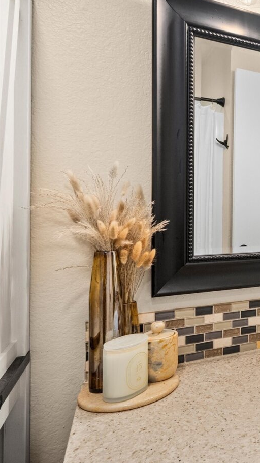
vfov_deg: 66.1
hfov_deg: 30.1
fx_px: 356
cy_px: 232
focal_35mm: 29
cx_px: 353
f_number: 7.1
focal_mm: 18
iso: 1000
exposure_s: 1/15
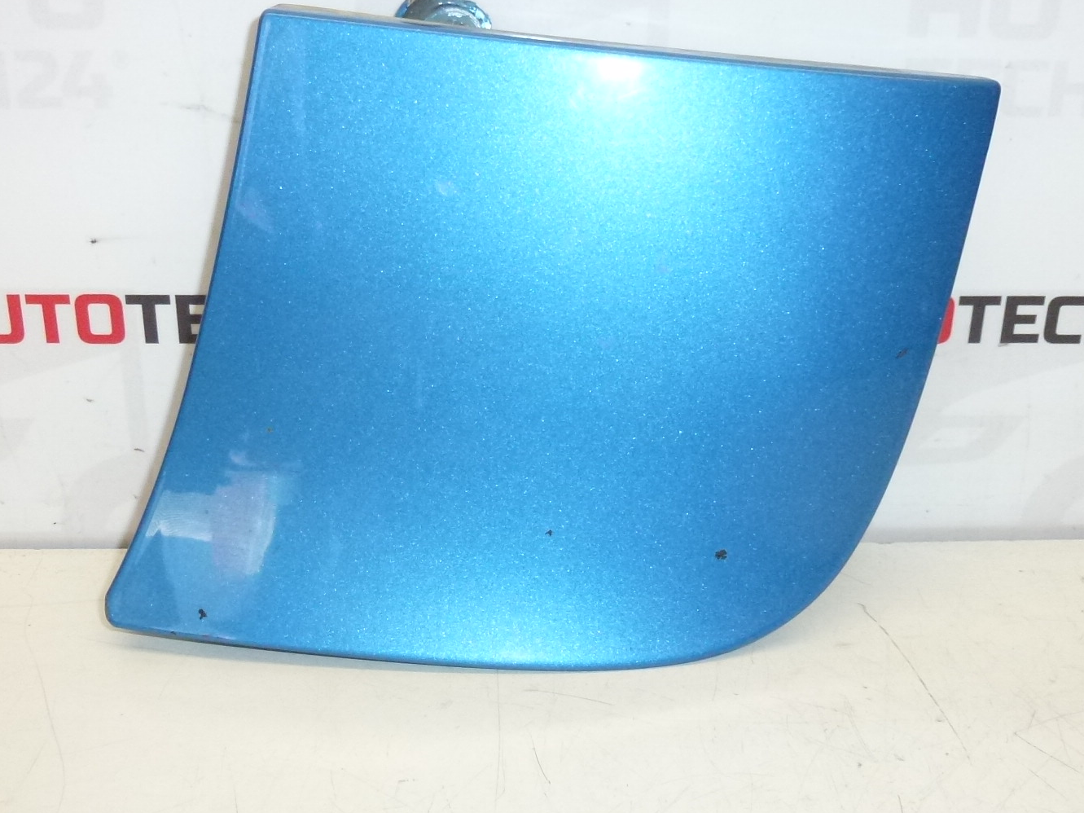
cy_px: 419
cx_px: 532
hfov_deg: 46.8
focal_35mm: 40
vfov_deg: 36.0
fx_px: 1252
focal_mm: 4.7
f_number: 3.4
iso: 400
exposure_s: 1/400
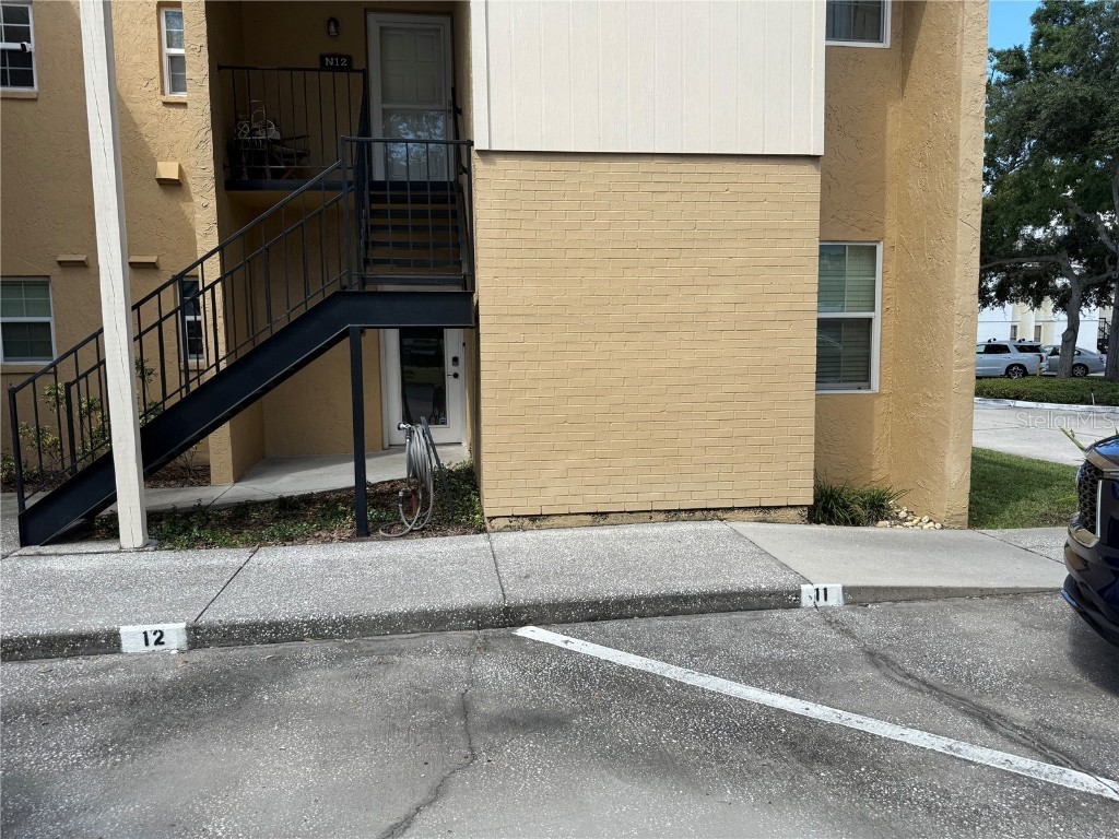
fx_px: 776
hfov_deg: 71.6
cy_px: 420
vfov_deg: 56.8
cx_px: 560
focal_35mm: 24
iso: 80
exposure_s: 1/2110
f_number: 1.78
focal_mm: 6.76
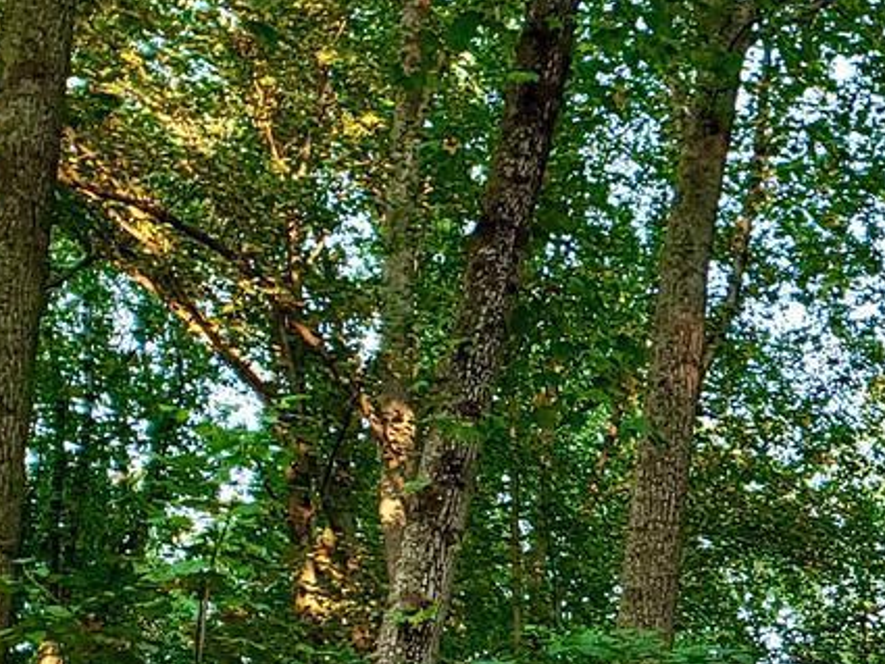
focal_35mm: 88
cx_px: 1470
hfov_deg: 18.6
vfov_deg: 16.5
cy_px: 618
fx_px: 2250
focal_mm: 4.3
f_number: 2.4
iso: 160
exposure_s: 1/50
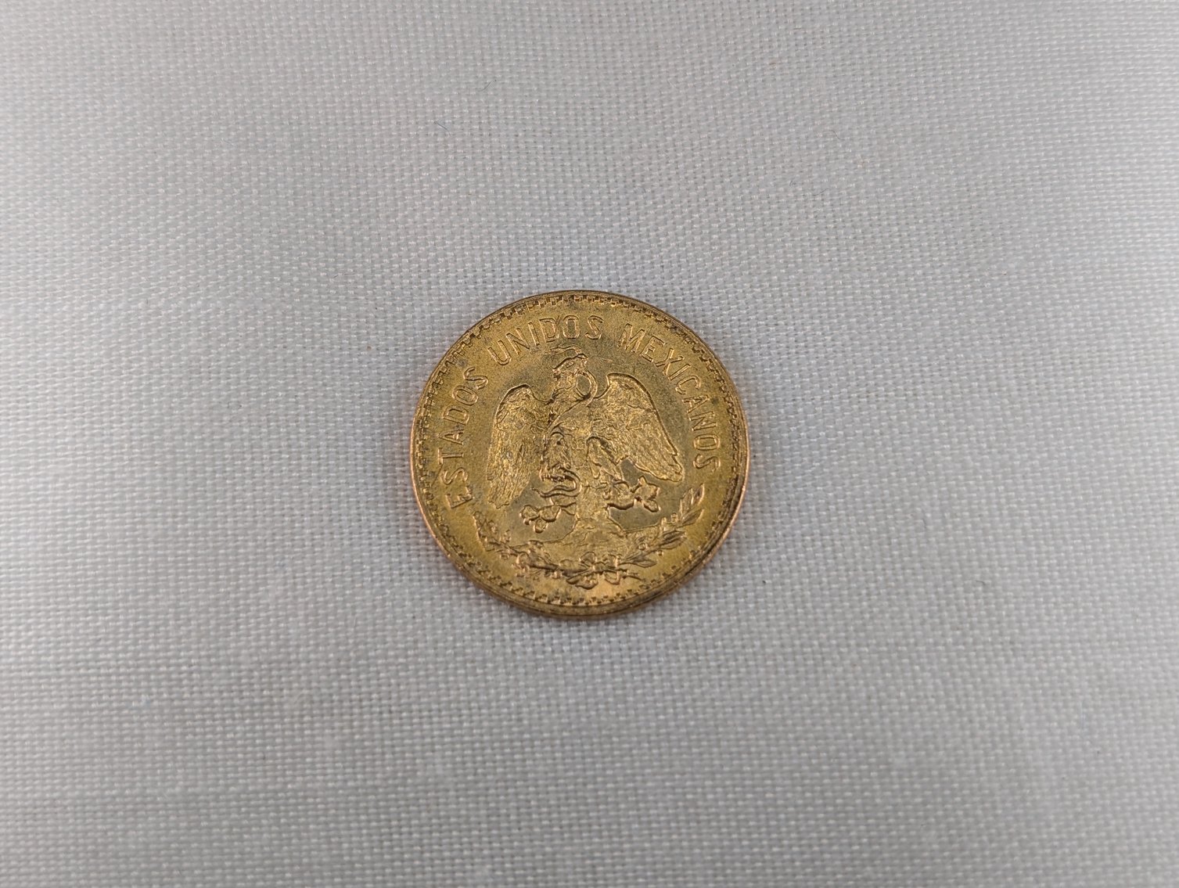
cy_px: 444
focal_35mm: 49
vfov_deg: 29.8
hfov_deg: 38.9
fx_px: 1671
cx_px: 590
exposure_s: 1/811
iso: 23
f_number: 1.68
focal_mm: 6.9
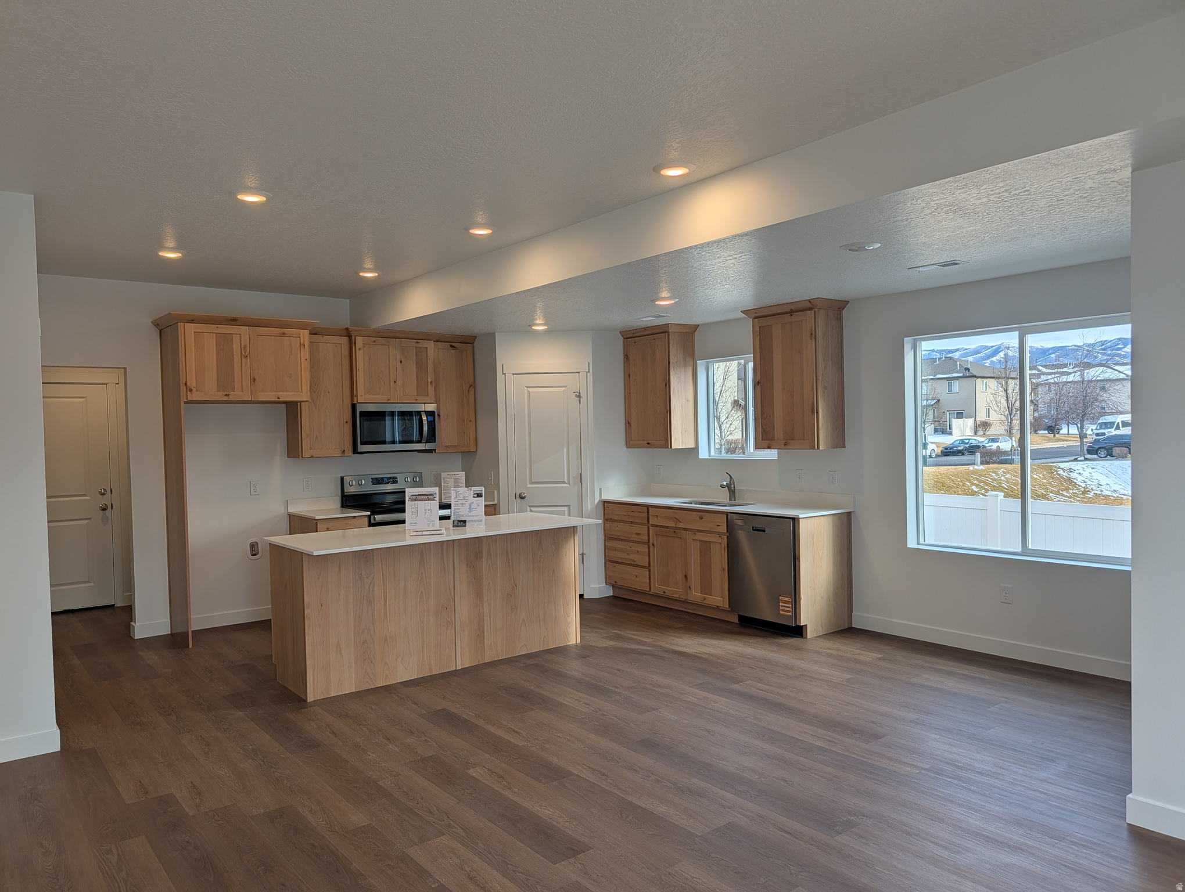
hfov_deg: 71.5
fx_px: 823
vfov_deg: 56.9
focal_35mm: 24
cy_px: 446
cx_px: 592
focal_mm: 6.9
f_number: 1.68
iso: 17
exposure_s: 1/962
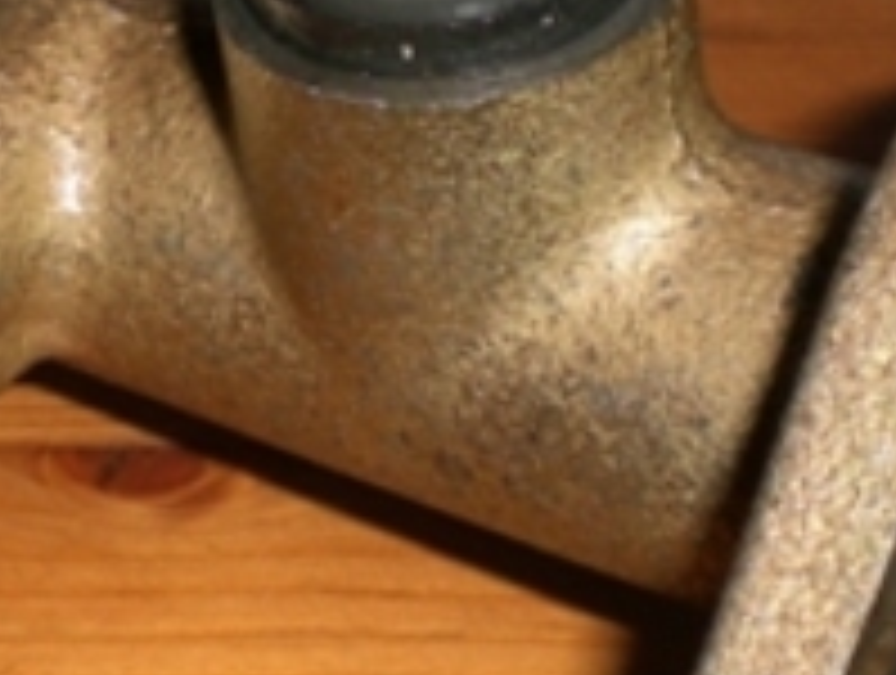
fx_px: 3164
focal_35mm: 122
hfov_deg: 16.0
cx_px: 198
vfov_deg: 12.2
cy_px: 292
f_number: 3.1
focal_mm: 6.3
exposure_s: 1/60
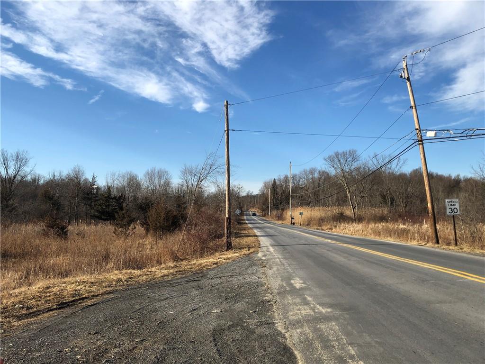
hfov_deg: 63.4
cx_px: 242
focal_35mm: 28
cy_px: 182
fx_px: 392
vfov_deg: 49.7
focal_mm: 3.99
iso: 20
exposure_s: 1/1567
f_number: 1.8
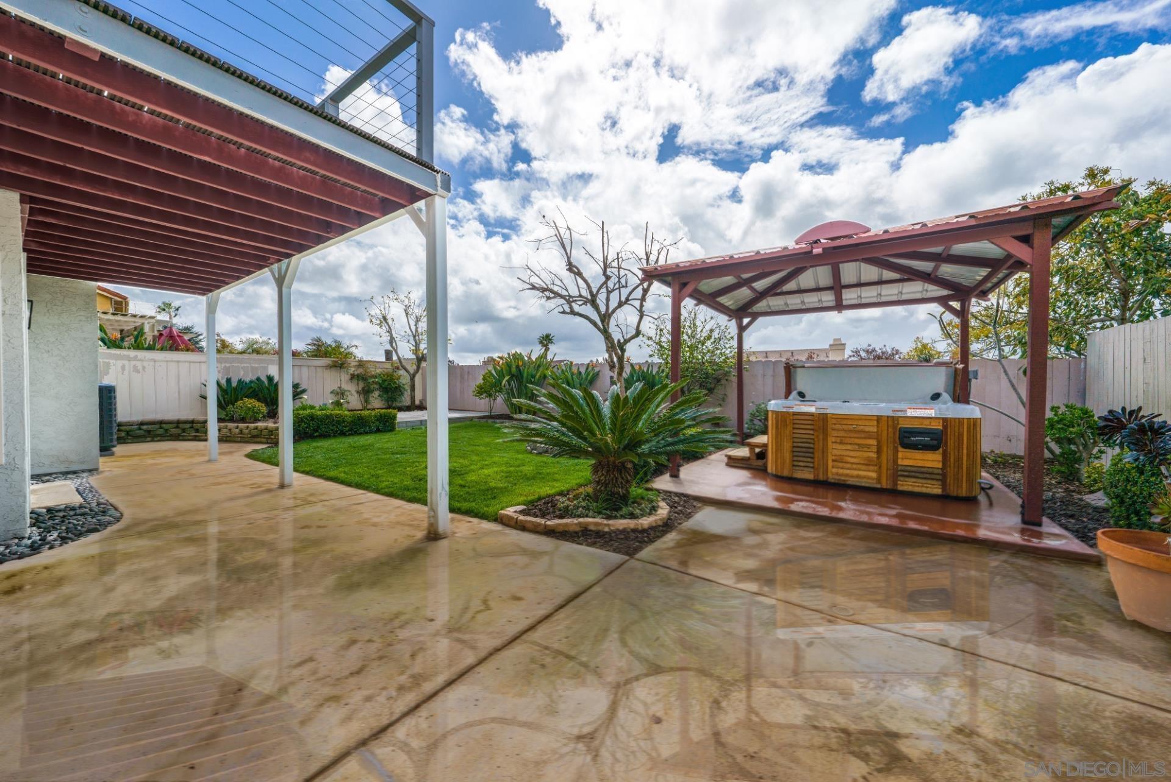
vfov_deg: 85.5
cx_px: 586
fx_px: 423
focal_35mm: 13
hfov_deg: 108.3
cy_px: 391
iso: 100
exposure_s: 1/1250
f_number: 9
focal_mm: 13
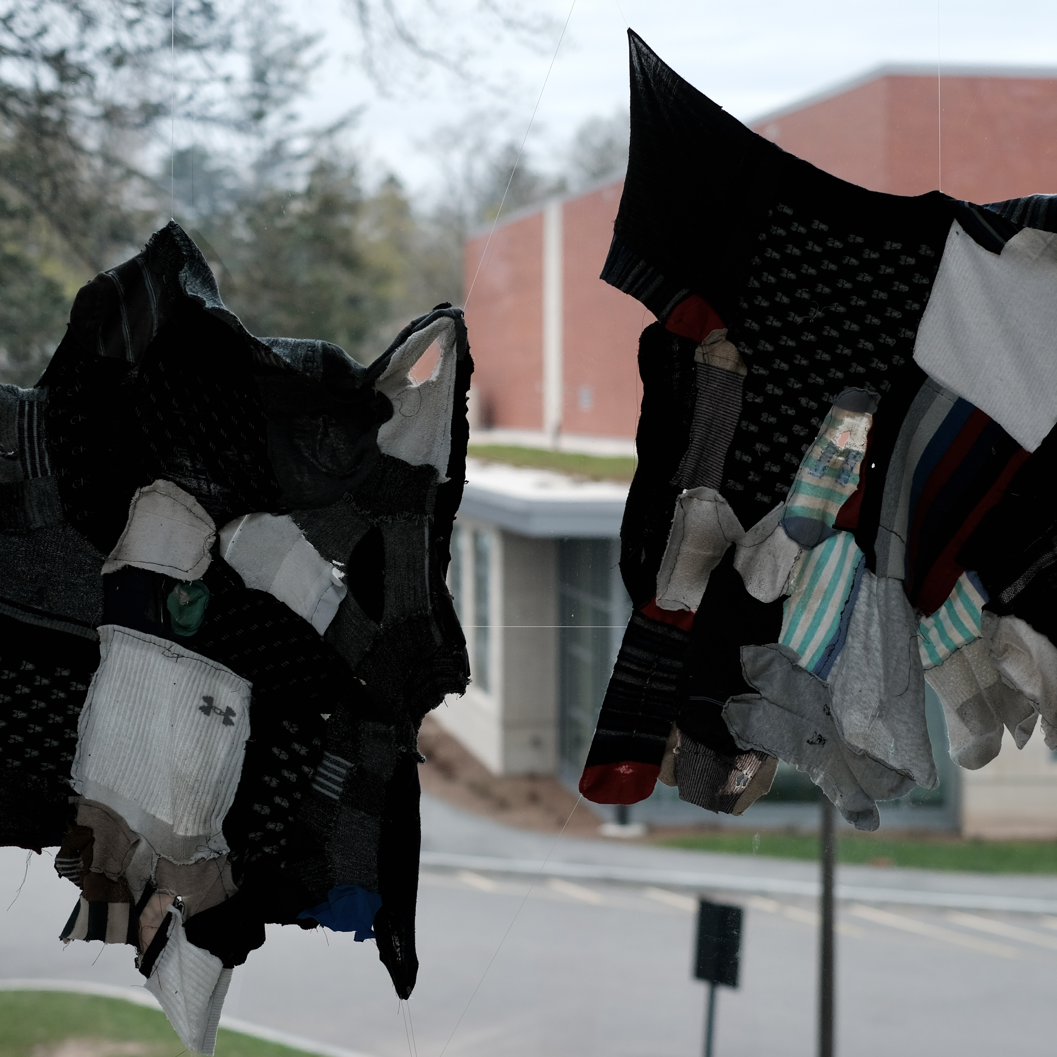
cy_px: 531
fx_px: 2349
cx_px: 554
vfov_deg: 25.4
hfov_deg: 25.4
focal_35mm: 68
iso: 320
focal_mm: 35
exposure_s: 1/1250
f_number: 2.5
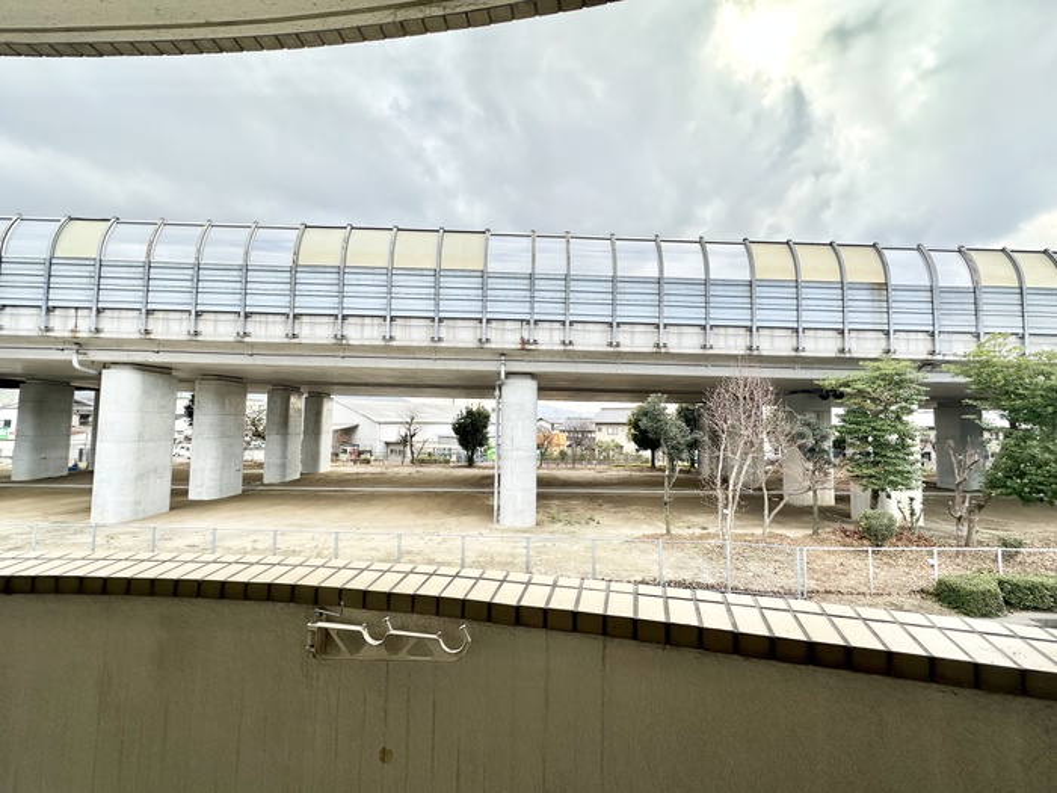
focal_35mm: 14
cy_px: 396
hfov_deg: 102.1
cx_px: 528
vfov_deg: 85.7
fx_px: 427
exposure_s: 1/445
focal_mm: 2.22
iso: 40
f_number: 2.2
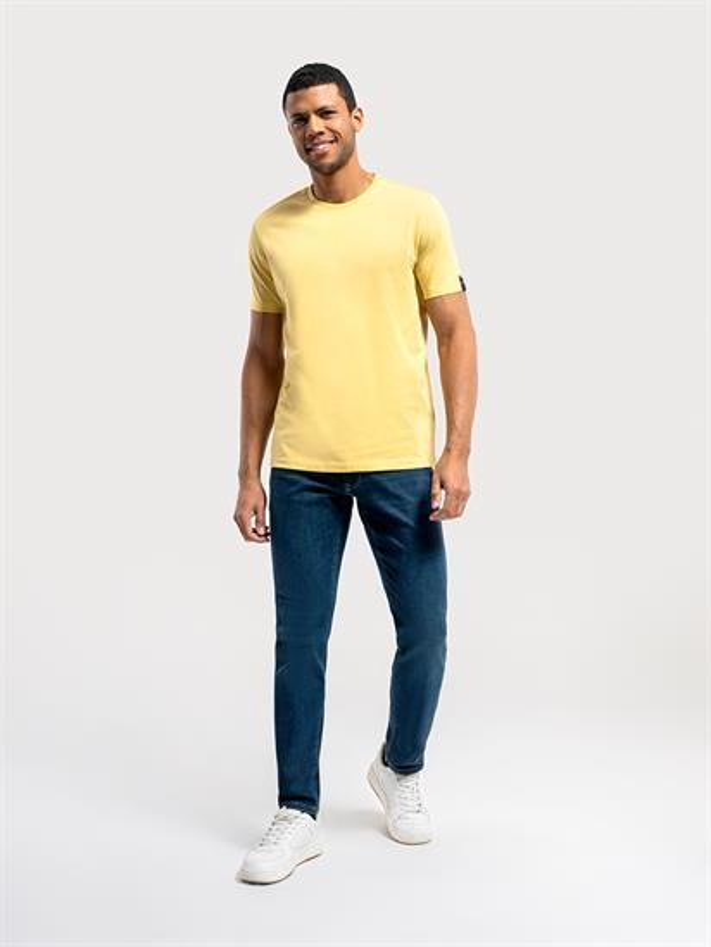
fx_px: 1396
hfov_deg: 28.6
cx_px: 356
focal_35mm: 51
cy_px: 474
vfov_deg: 37.5
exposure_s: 1/125
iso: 400
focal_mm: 64
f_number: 11
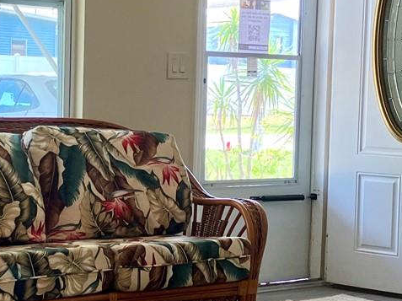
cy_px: 172
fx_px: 1091
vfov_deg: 15.7
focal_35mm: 94
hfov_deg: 20.9
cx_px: 163
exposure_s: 1/120
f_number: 1.8
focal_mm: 3.99
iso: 64
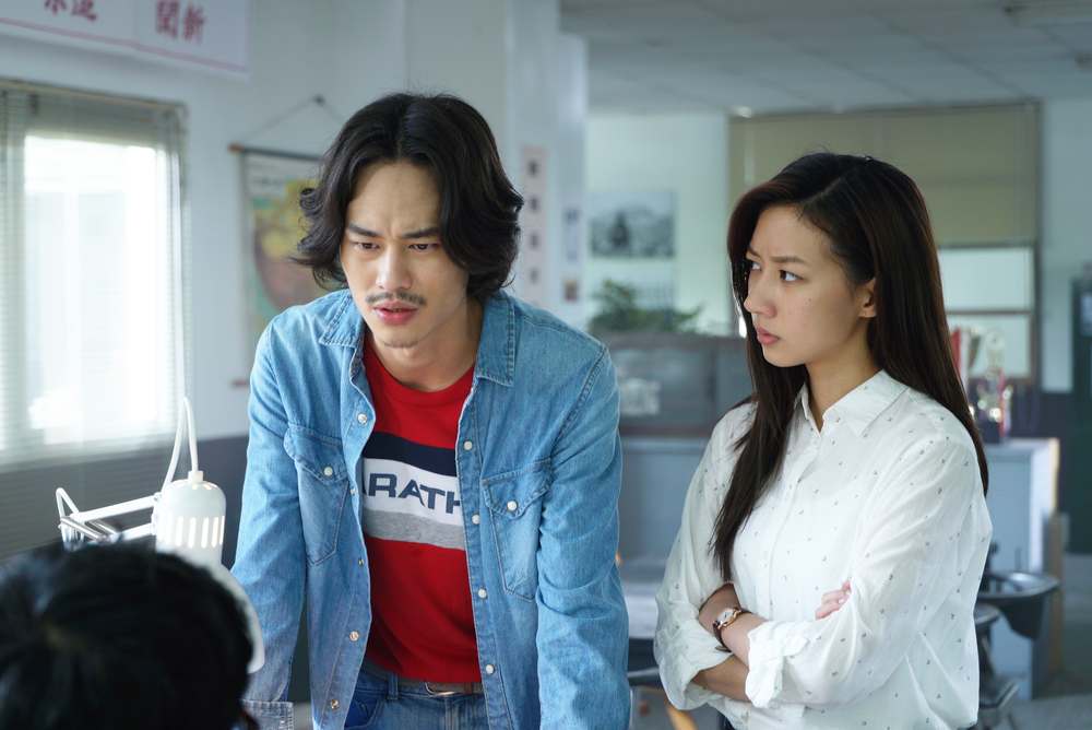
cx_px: 546
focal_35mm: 66
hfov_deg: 30.5
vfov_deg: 20.6
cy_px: 365
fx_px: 2003
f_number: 4
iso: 500
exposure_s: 1/60
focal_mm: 66
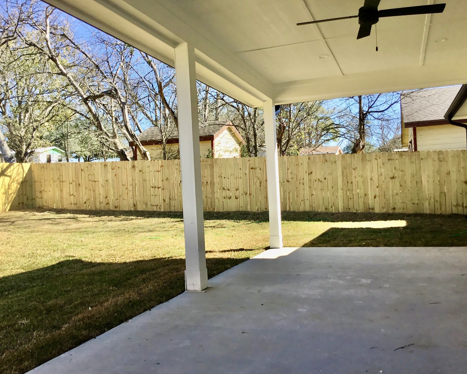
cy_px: 186
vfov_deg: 44.5
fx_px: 456
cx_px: 226
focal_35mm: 33
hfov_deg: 54.2
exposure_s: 1/590
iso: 25
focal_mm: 3.3
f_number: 2.4
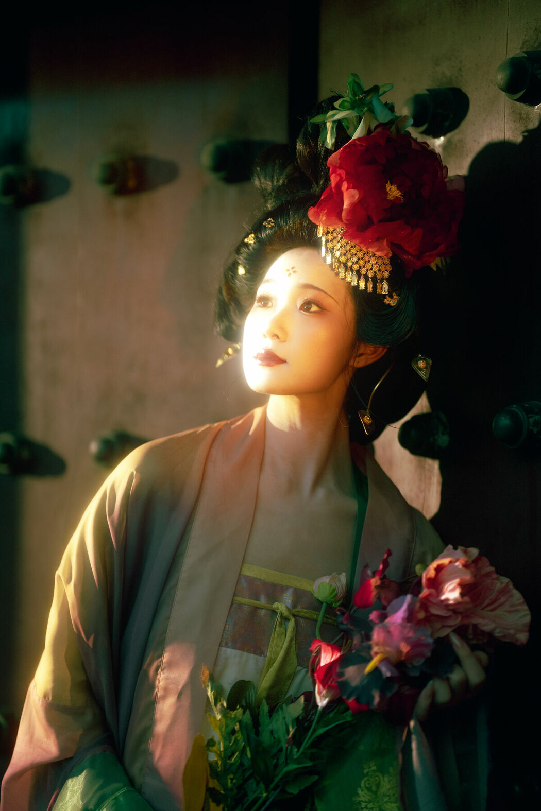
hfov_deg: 16.1
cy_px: 406
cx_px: 270
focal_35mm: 85
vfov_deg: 23.9
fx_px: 1916
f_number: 1.4
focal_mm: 85
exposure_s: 1/1600
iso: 1250
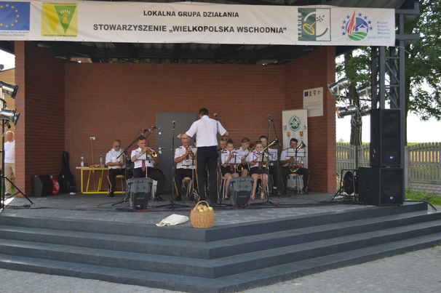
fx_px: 588
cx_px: 220
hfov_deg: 41.1
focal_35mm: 48
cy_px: 146
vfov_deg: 28.0
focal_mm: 32
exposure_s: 1/160
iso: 100
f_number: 4.8
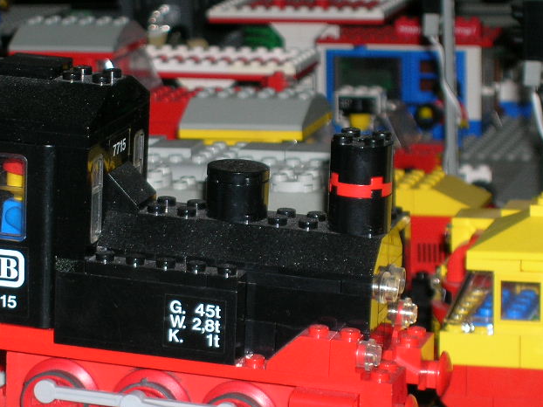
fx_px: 2634
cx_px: 168
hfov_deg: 11.8
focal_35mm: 168
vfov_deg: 8.8
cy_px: 300
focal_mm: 17.1
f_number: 4.9
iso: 57
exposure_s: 1/60.1
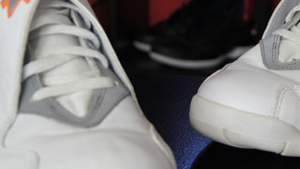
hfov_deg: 24.3
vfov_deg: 13.9
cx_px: 207
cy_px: 66
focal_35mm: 87
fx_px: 692
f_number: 4.5
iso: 1000
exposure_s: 1/50
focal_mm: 30
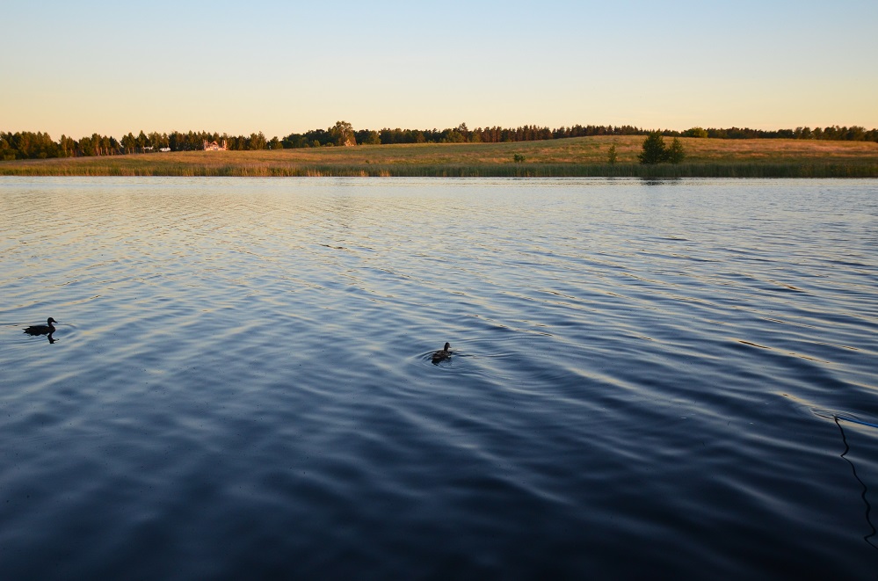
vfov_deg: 36.7
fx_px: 876
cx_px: 439
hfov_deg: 53.2
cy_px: 290
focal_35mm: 36
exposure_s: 1/400
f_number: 4
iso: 640
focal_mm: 24
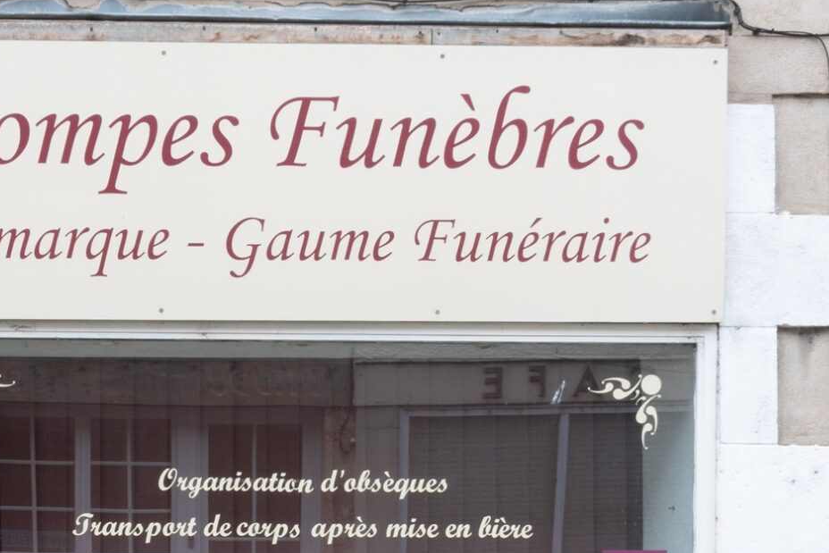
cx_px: 14
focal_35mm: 91
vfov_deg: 14.6
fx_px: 2096
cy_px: 624
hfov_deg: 21.6
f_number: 16
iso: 100
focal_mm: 22
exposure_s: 1
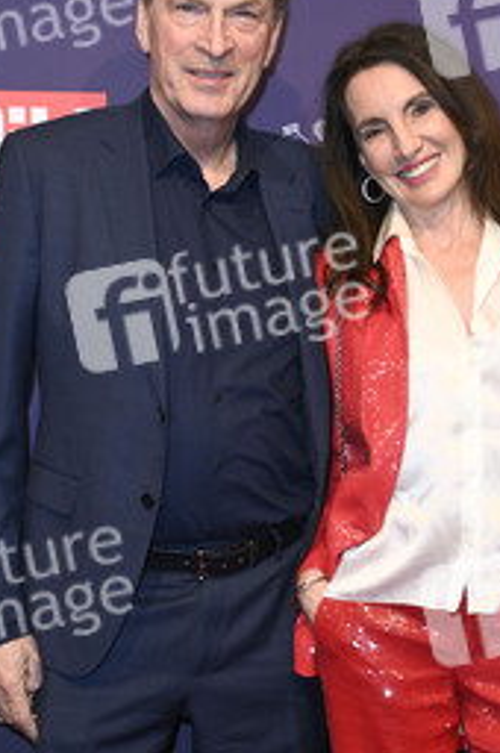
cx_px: 303
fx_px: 2026
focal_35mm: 97
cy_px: 450
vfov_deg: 21.0
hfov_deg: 14.1
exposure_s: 1/250
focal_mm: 62
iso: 500
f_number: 6.3
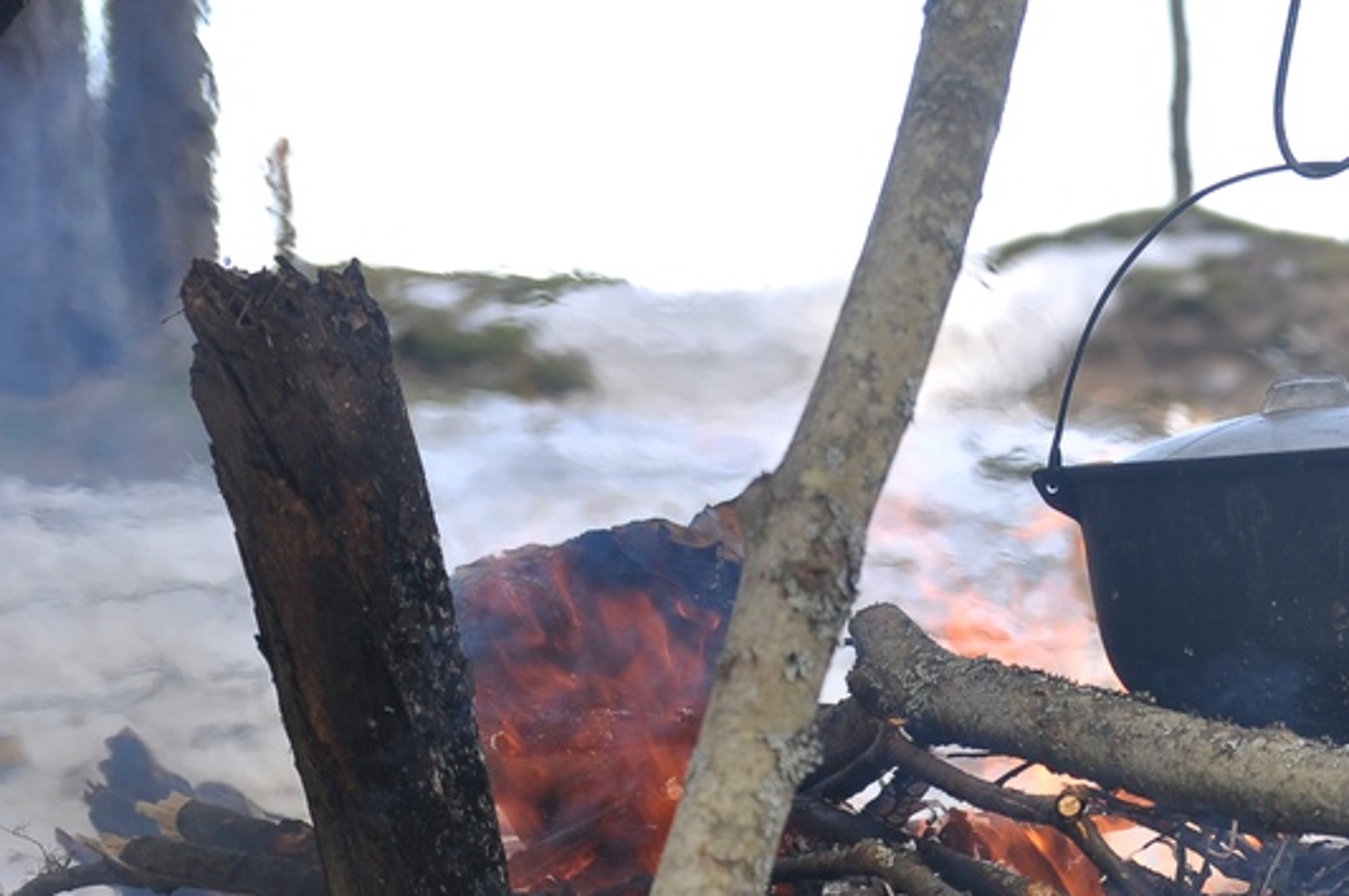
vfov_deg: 8.1
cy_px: 953
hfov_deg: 12.0
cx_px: 1324
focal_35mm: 169
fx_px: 6325
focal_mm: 50
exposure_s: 1/250
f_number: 2.8
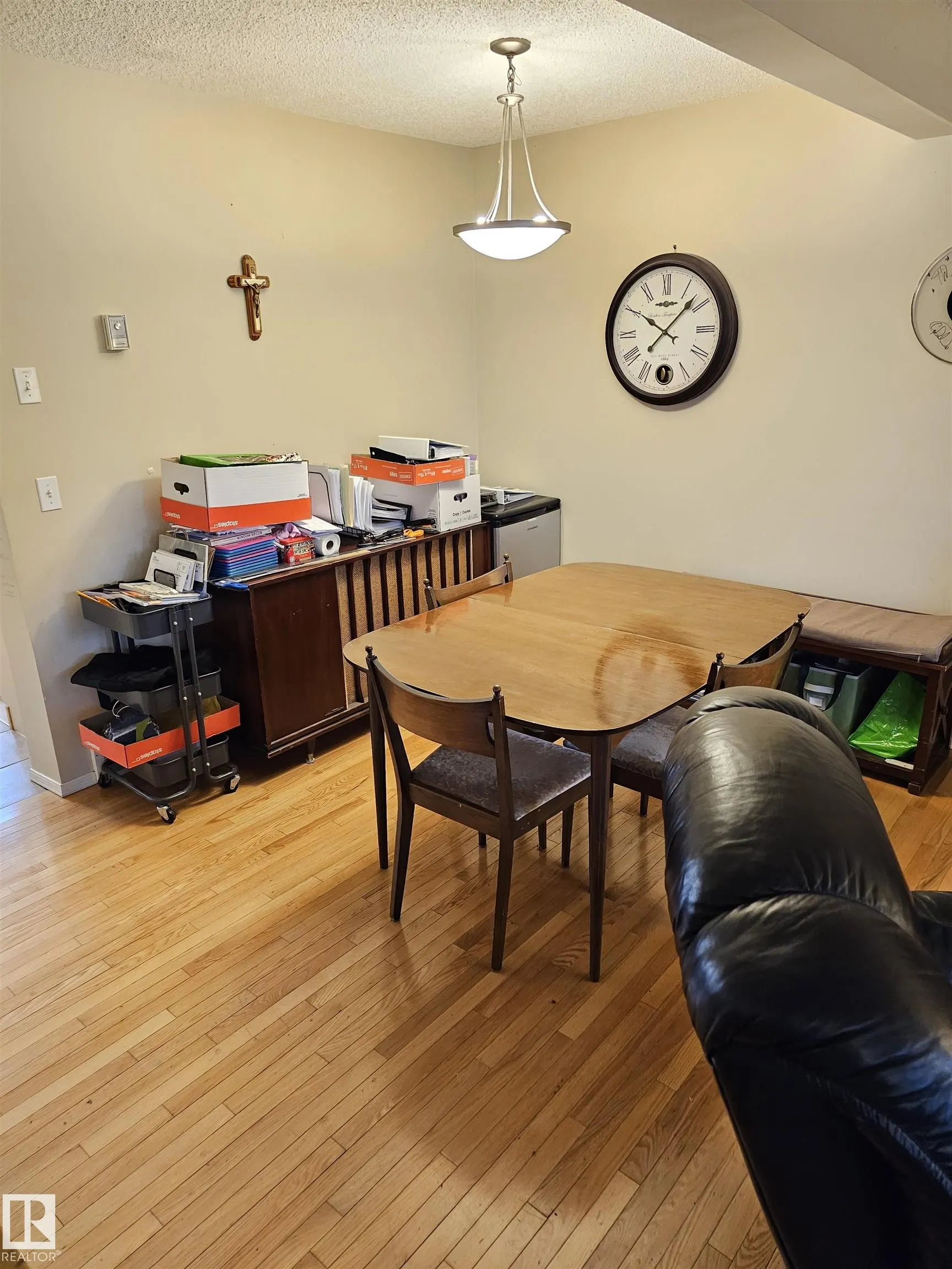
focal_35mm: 23
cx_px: 476
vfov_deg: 73.9
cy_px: 634
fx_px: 843
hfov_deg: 58.9
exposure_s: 1/120
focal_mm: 6.3
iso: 1000
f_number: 1.7
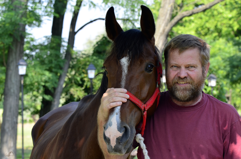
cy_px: 80
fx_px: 752
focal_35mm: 112
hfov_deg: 18.2
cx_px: 120
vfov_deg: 12.1
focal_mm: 75
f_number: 5.6
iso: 100
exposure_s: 1/125
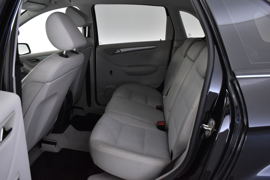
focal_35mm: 30
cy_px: 90
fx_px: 225
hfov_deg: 61.9
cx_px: 135
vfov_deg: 43.6
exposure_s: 1/13
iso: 1250
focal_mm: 20
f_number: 5.6
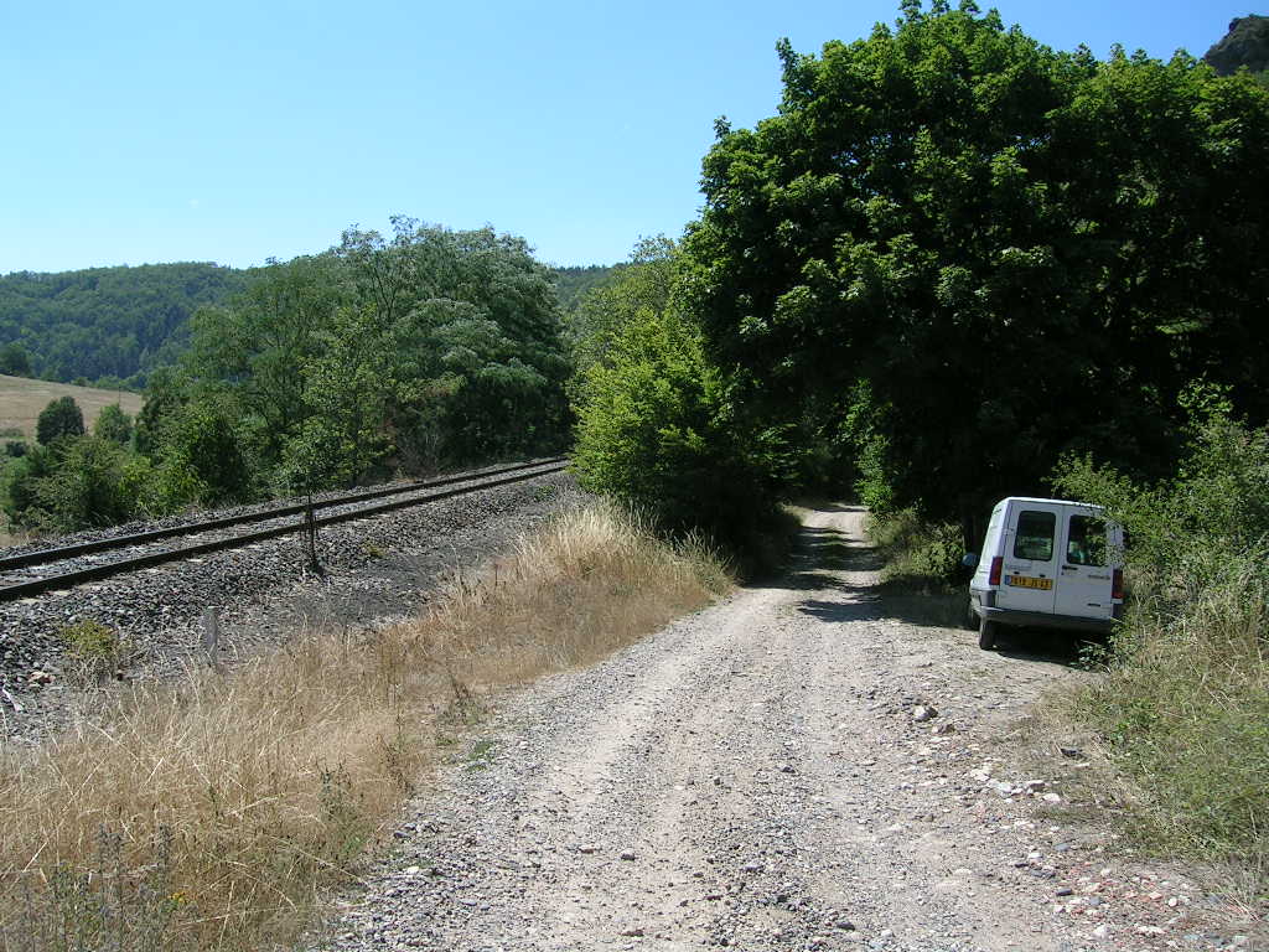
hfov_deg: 52.6
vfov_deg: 40.7
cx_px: 634
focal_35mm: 35
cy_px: 476
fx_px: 1283
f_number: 4.8
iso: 50
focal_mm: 5.4
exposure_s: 1/370
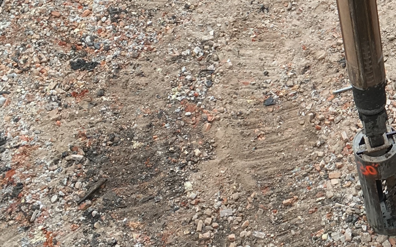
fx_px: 1144
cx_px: 541
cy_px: 35
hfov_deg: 18.1
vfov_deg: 12.3
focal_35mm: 106
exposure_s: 1/185
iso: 25
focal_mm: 4.15
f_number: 2.2
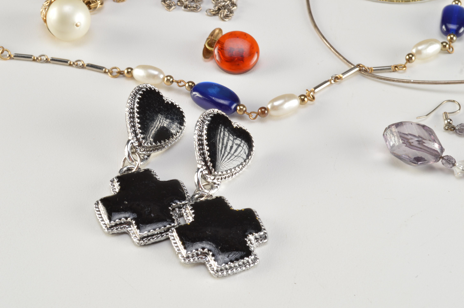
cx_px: 232
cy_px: 154
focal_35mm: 82
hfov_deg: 24.6
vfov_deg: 16.5
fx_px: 1062
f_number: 16
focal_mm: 55
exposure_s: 1/100
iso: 100
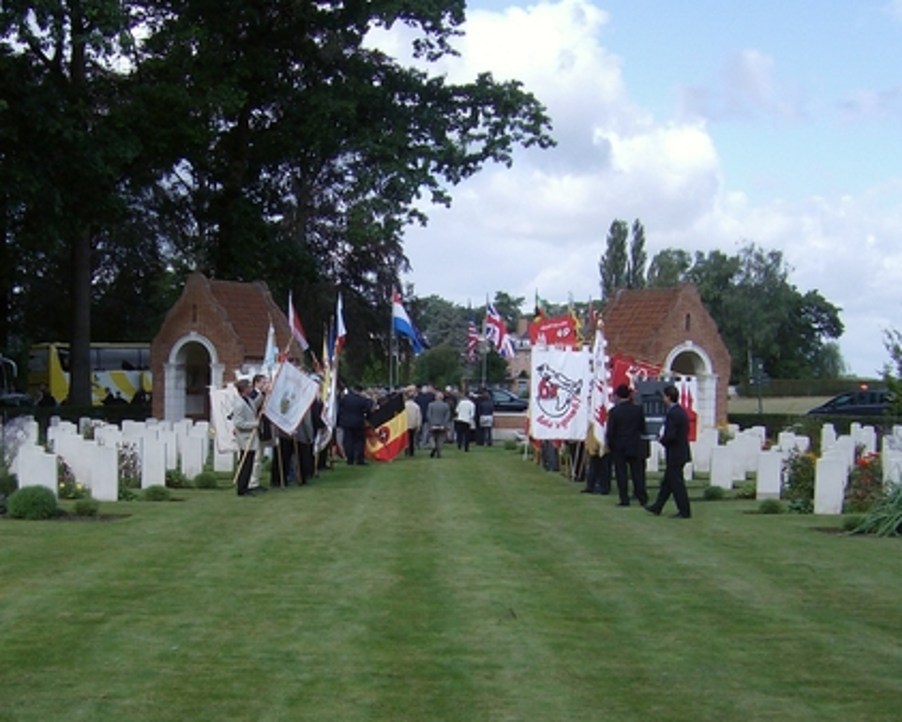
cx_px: 313
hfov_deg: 37.0
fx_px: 1335
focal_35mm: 50
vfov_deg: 30.2
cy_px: 434
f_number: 4.7
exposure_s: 1/367
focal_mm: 6
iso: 100
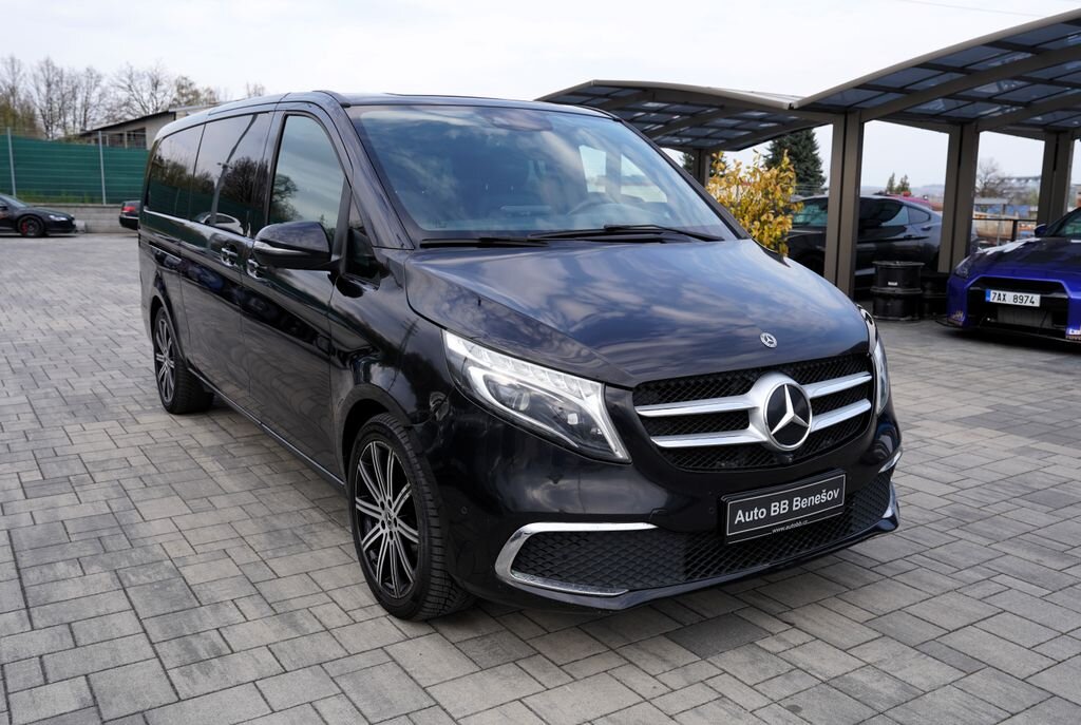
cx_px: 540
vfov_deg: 42.5
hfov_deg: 60.2
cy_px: 362
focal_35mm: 31
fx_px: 933
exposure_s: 1/160
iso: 100
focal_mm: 31
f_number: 5.6
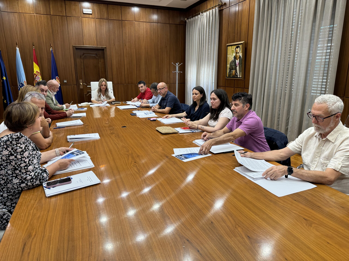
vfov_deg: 56.8
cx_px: 174
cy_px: 130
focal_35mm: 24
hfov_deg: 71.6
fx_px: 242
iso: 200
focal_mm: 6.76
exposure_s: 1/100
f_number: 1.78
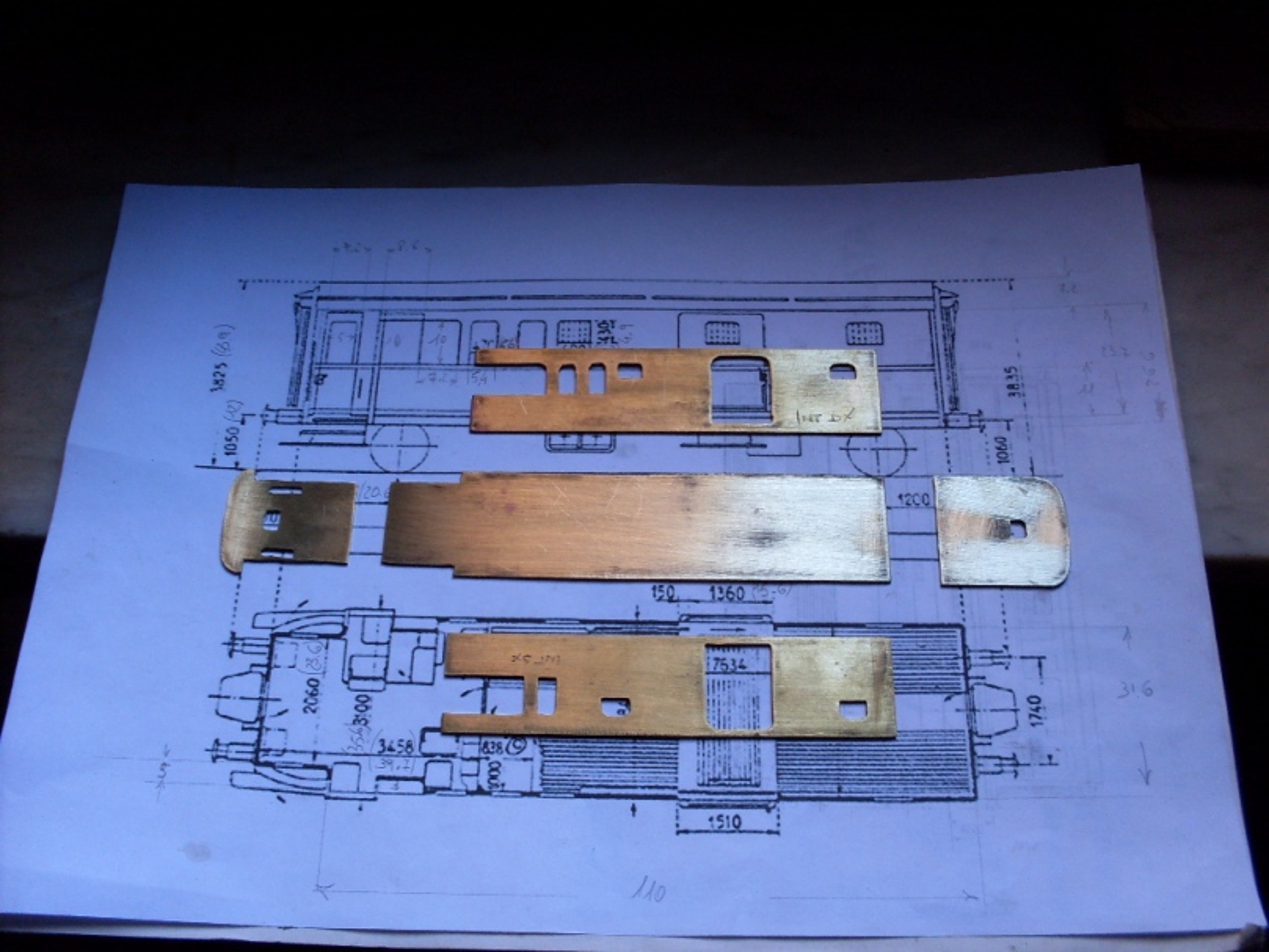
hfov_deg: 49.0
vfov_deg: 37.7
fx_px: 1393
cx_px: 634
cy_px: 476
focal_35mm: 38
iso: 80
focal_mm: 6.3
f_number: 2.8
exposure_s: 1/90
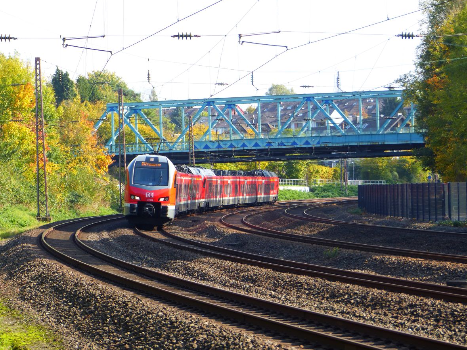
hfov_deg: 12.0
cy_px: 174
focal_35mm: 165
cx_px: 237
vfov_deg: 9.0
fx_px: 2226
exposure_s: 1/500
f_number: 2.8
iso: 100
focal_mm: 29.2
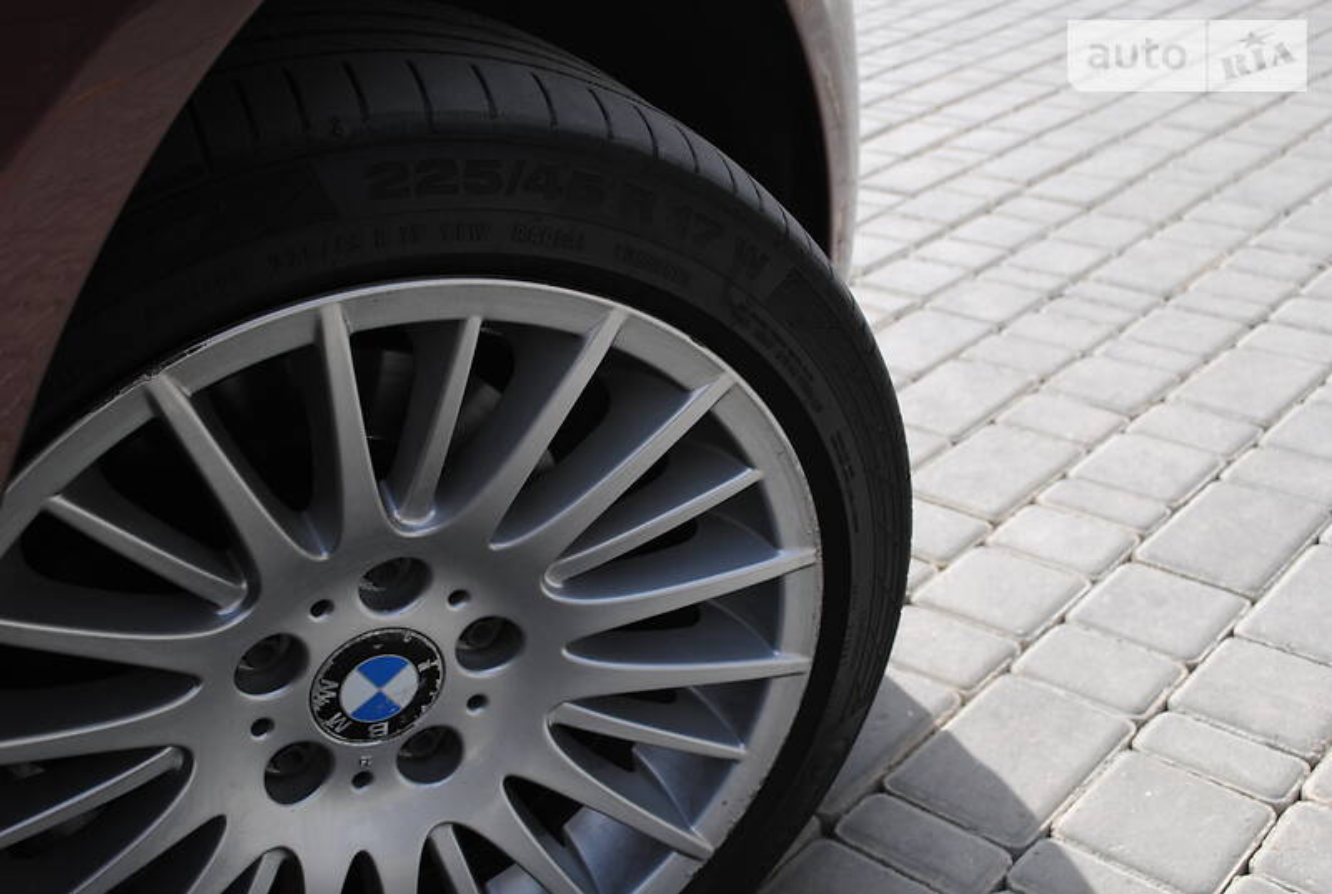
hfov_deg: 46.3
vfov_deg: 32.0
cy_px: 447
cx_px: 666
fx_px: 1557
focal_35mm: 42
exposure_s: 1/200
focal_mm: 28
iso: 100
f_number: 7.1
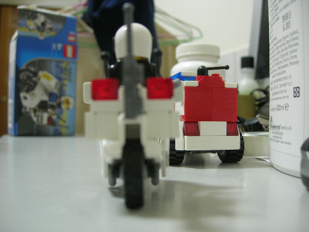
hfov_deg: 49.0
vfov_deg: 37.7
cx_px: 154
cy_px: 116
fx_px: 339
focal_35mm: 38
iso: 75
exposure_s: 1/3.9
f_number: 2.8
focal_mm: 7.8
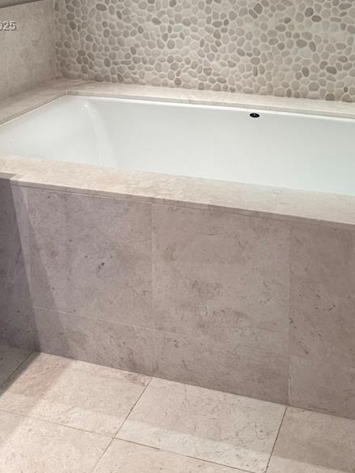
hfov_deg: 29.5
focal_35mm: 49
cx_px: 229
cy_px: 27
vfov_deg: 36.0
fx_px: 670
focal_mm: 6.76
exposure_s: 1/120
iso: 200
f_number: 1.78
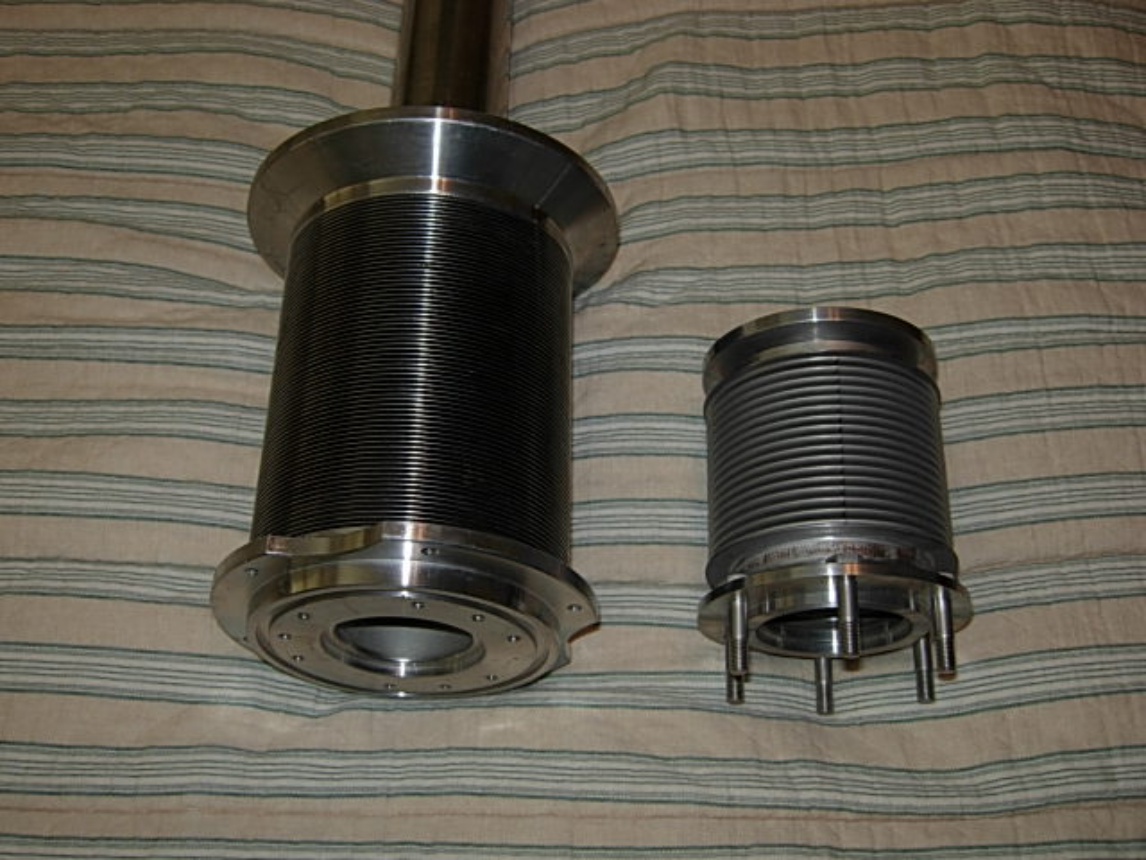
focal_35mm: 36
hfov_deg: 51.4
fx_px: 1192
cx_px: 573
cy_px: 430
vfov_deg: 39.7
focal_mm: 7.5
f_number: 3.8
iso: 50
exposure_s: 1/45.2
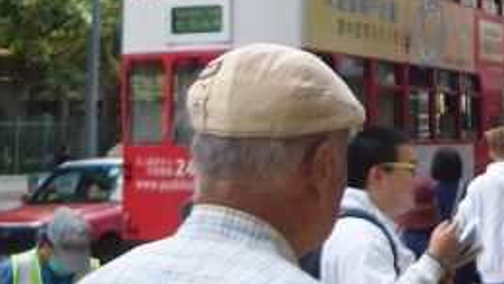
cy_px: 30
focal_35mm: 95
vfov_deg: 12.7
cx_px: 527
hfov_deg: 21.5
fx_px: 1270
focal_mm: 5.8
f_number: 2.6
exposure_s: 1/250
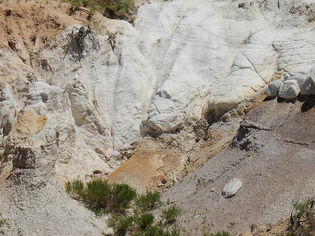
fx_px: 4669
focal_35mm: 513
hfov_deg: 3.9
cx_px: 156
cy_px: 106
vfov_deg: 2.9
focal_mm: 46.4
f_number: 5
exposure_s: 1/1600
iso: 100
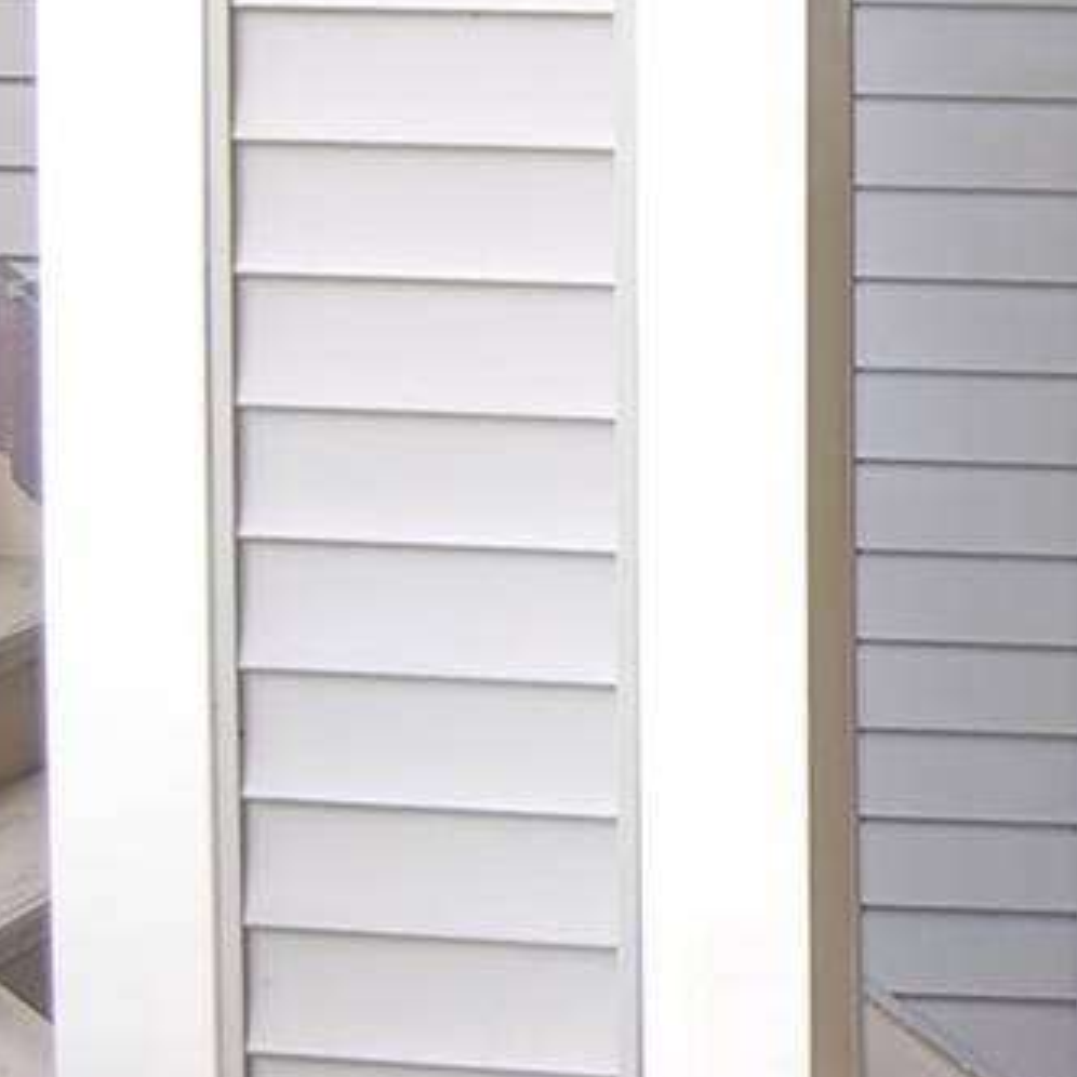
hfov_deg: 17.5
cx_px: 1544
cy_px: 208
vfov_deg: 19.0
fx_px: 3179
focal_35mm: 90
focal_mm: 23
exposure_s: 1/60
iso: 200
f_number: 3.8
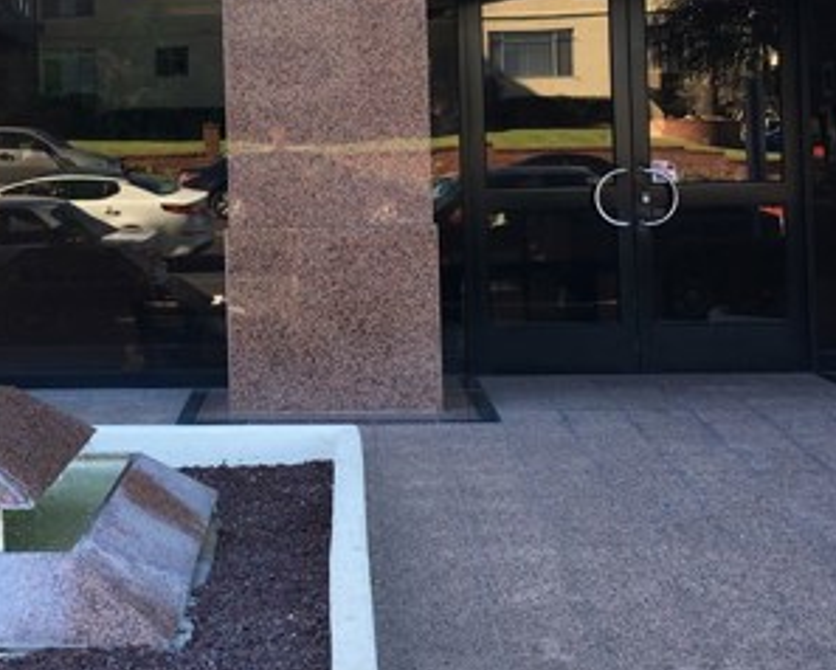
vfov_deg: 24.7
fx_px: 1510
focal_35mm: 61
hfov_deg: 30.2
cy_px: 155
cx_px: 166
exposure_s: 1/133
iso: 25
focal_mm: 4.15
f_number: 2.2
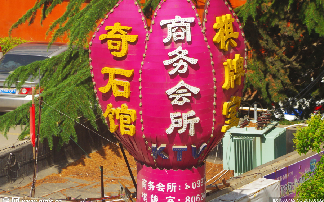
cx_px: 170
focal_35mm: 452
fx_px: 3991
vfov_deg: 2.9
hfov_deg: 4.6
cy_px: 86
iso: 160
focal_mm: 260
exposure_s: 1/250
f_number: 11
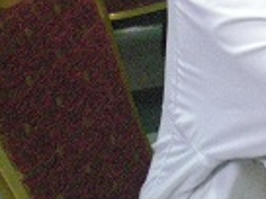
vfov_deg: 11.0
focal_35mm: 129
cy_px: -109
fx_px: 991
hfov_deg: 14.2
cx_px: 414
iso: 885
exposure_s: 1/79.6
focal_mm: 6.3
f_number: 3.1
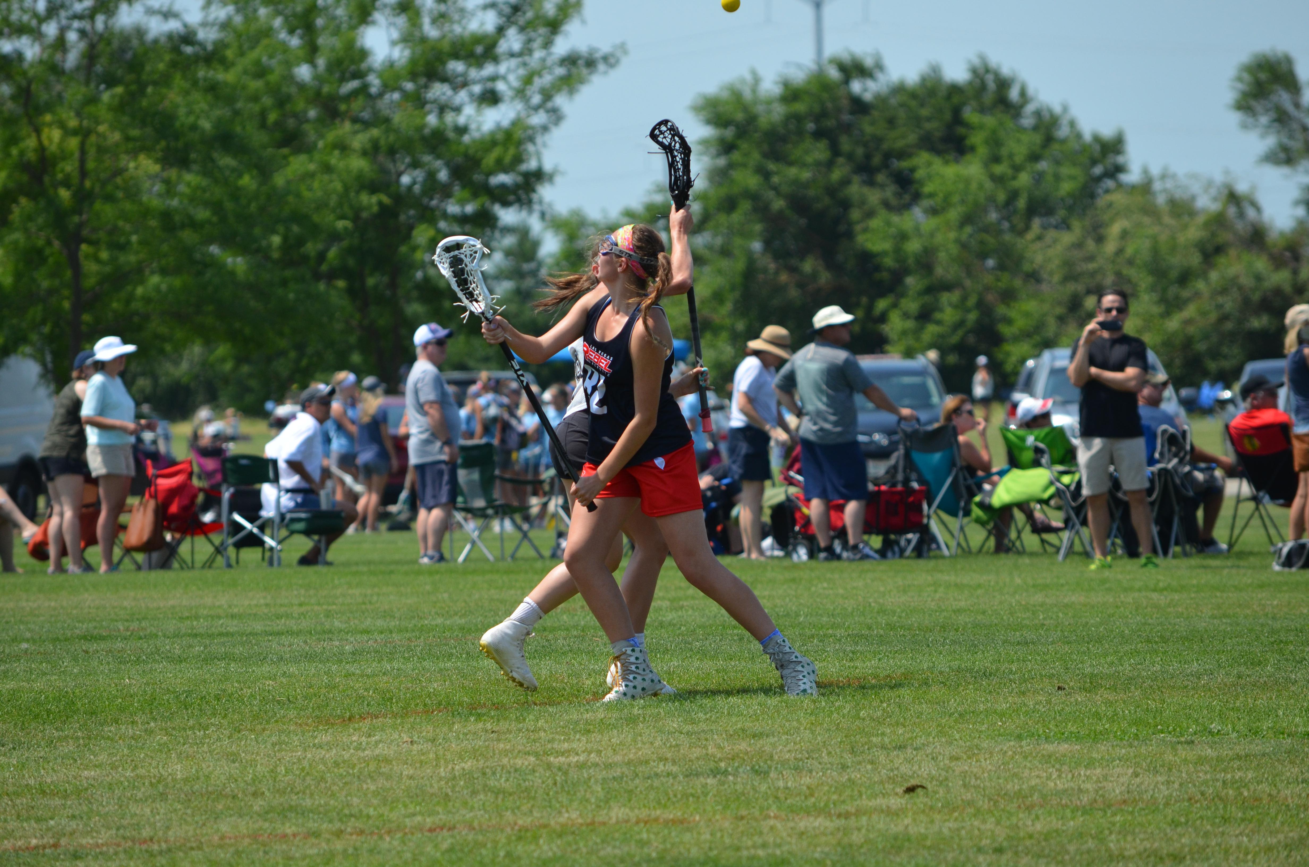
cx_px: 654
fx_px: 13063
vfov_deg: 3.8
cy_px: 434
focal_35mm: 360
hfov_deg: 5.7
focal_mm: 240
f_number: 7.1
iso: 400
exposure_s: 1/1600
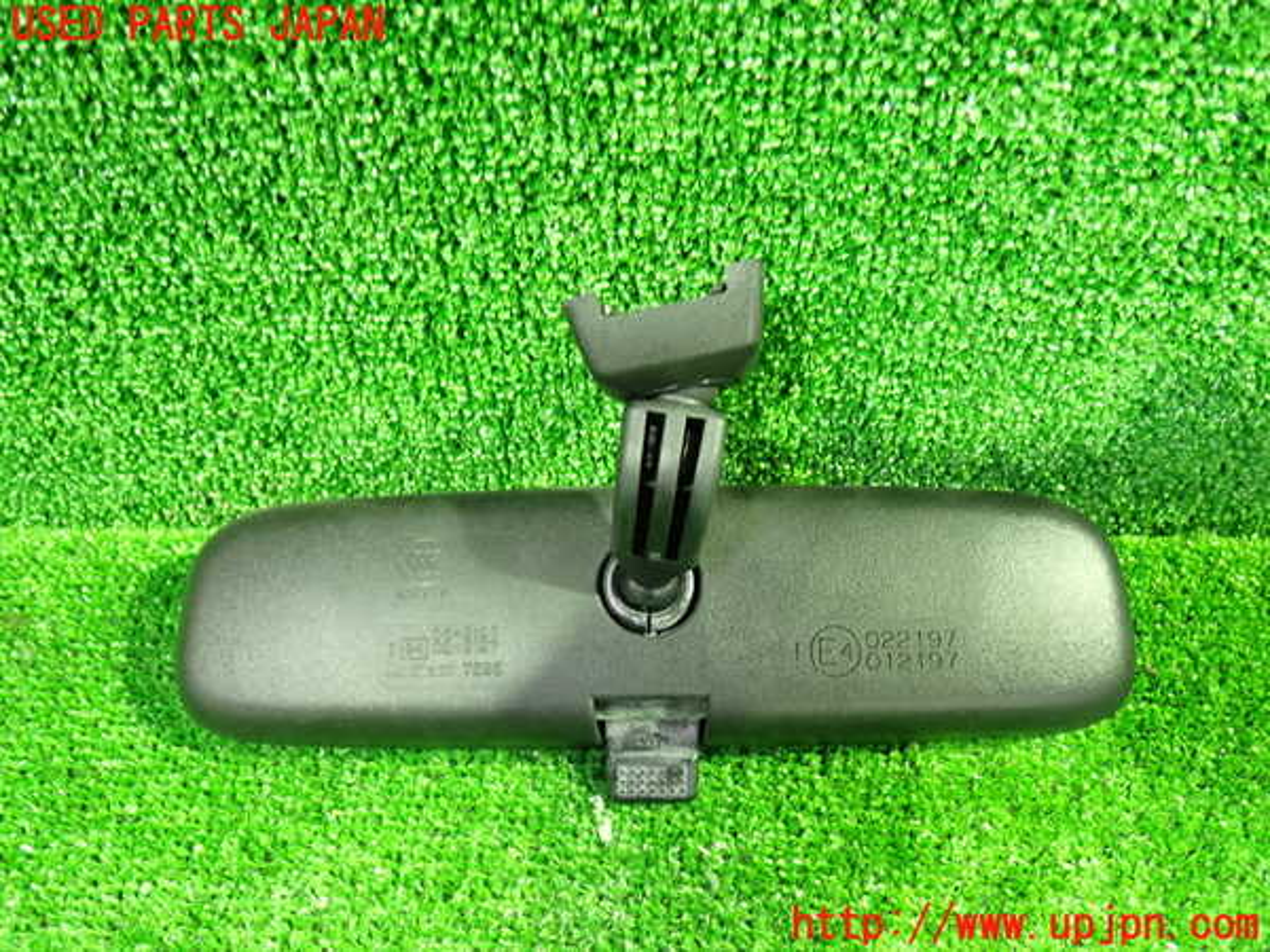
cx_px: 635
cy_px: 476
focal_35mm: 30
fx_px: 1101
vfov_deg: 46.8
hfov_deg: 60.0
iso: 800
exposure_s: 1/13
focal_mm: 5.4
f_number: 2.3
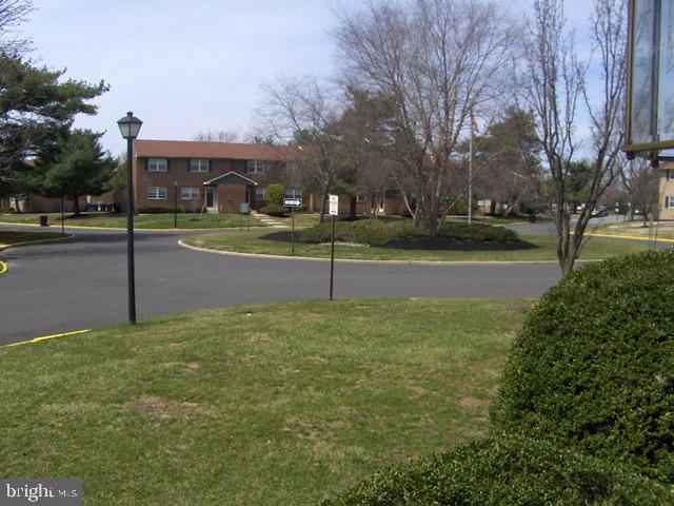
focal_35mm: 35
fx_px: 681
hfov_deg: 52.6
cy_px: 253
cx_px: 337
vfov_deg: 40.7
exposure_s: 1/1042
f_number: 4.3
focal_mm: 5.8
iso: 100
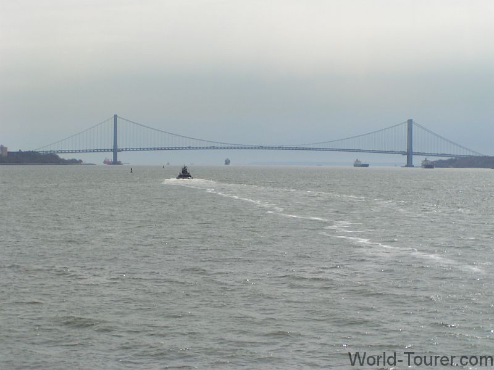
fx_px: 1227
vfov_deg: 17.2
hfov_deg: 22.8
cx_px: 247
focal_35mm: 86
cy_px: 185
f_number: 5
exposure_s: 1/1000
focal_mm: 13.2
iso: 50
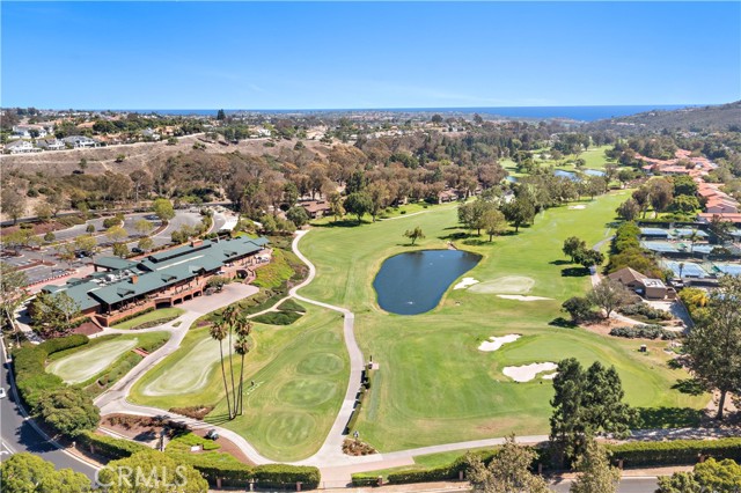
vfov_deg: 46.4
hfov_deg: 65.5
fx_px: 576
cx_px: 370
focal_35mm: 28
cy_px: 246
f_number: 9
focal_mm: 10.26
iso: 100
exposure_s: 1/100
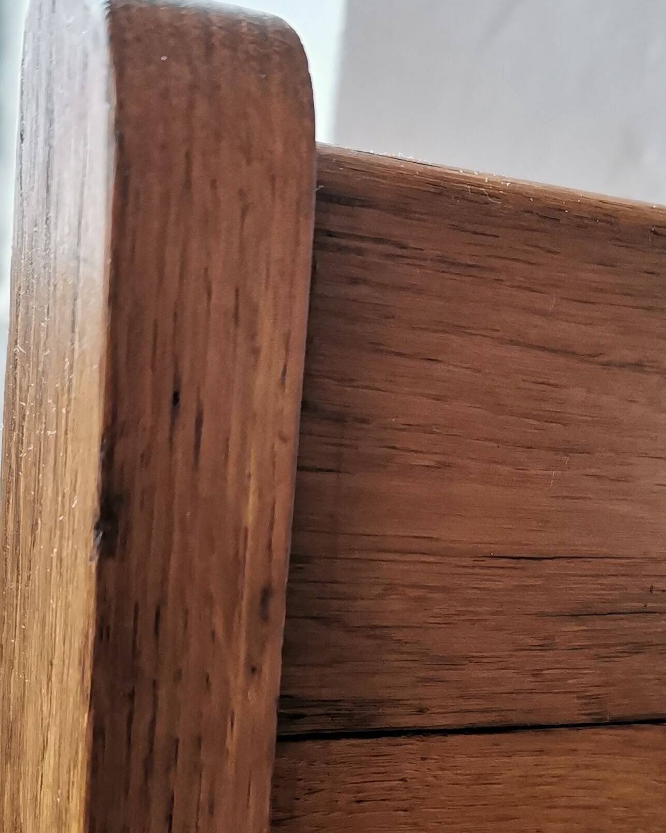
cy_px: 750
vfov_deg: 30.1
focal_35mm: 60
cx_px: 427
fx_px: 1478
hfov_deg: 25.3
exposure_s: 1/50
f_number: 1.6
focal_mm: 5.56
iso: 250
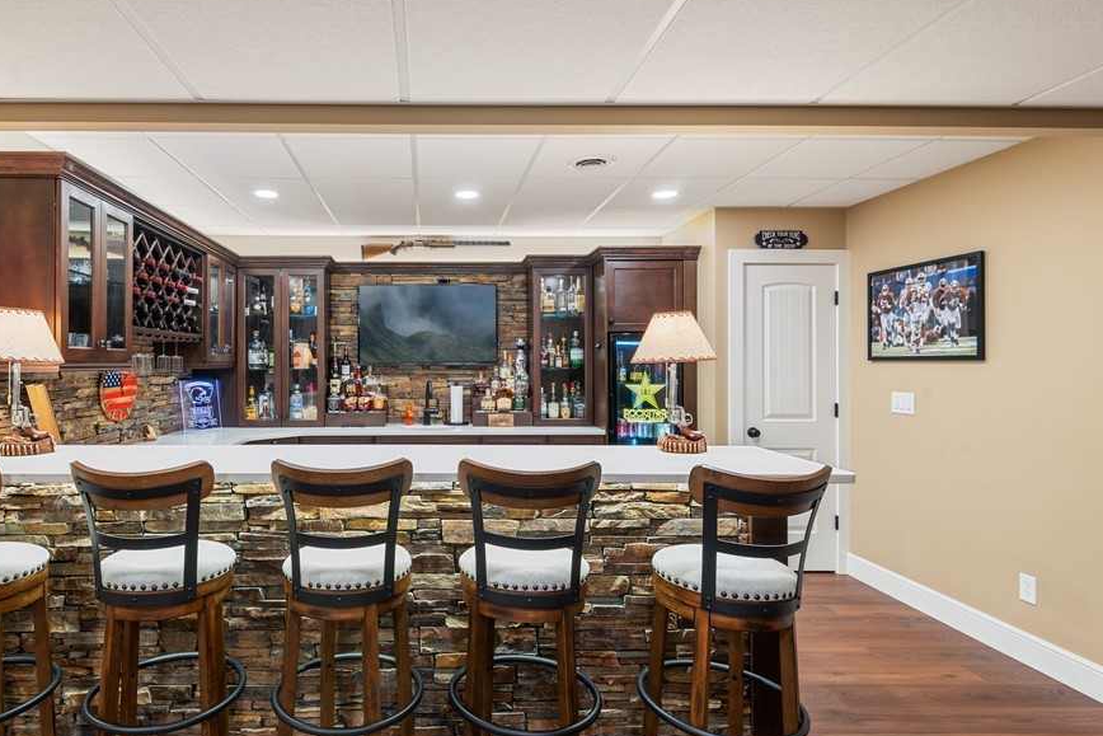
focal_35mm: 20
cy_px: 360
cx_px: 430
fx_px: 613
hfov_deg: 82.7
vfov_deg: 61.9
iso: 400
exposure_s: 1/1.67
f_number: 8
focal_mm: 16
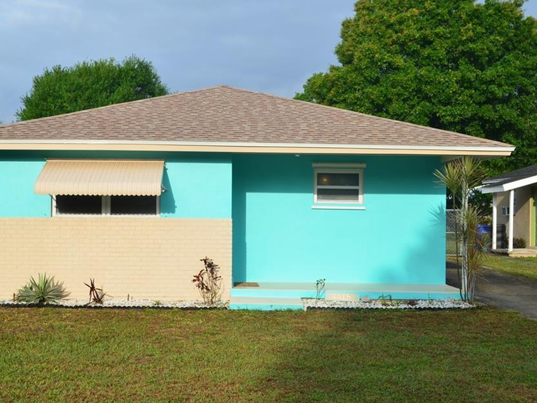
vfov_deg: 25.7
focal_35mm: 57
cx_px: 222
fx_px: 884
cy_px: 192
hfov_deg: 33.7
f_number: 9.5
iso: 200
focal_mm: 32
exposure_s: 1/250
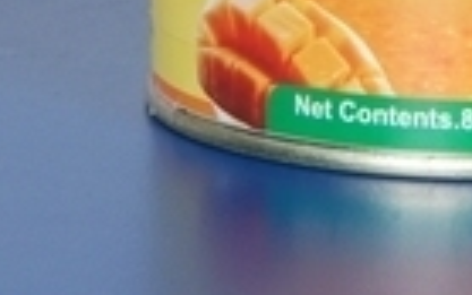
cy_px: -259
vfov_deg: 2.0
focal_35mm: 663
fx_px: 8532
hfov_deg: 3.2
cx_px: 509
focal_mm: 120
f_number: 22
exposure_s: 1/100
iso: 250
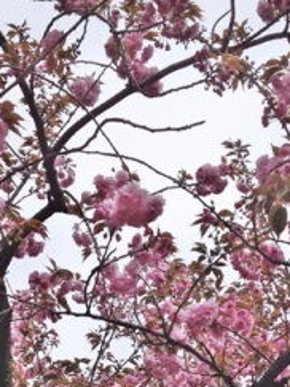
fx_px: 805
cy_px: 382
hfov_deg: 20.4
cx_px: 165
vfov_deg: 25.8
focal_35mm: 72
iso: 50
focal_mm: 4.28
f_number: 2.4
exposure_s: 1/2762
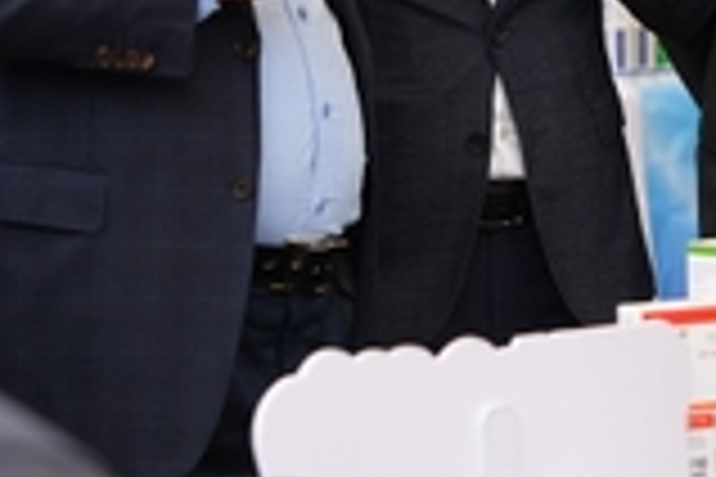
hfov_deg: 9.7
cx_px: 721
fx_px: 4196
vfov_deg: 6.4
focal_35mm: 211
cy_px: -194
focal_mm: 70
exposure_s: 1/640
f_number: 4
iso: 800
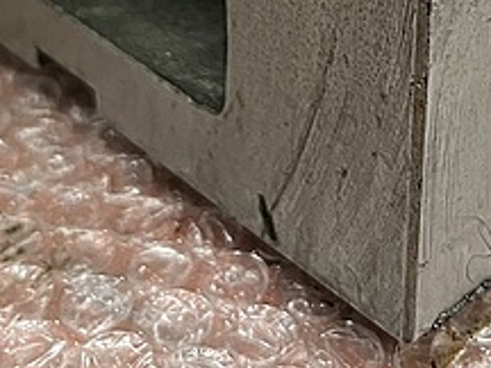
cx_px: 271
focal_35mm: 77
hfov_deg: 25.3
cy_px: -143
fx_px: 1092
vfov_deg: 17.6
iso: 320
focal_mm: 5.1
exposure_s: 1/50
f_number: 1.6
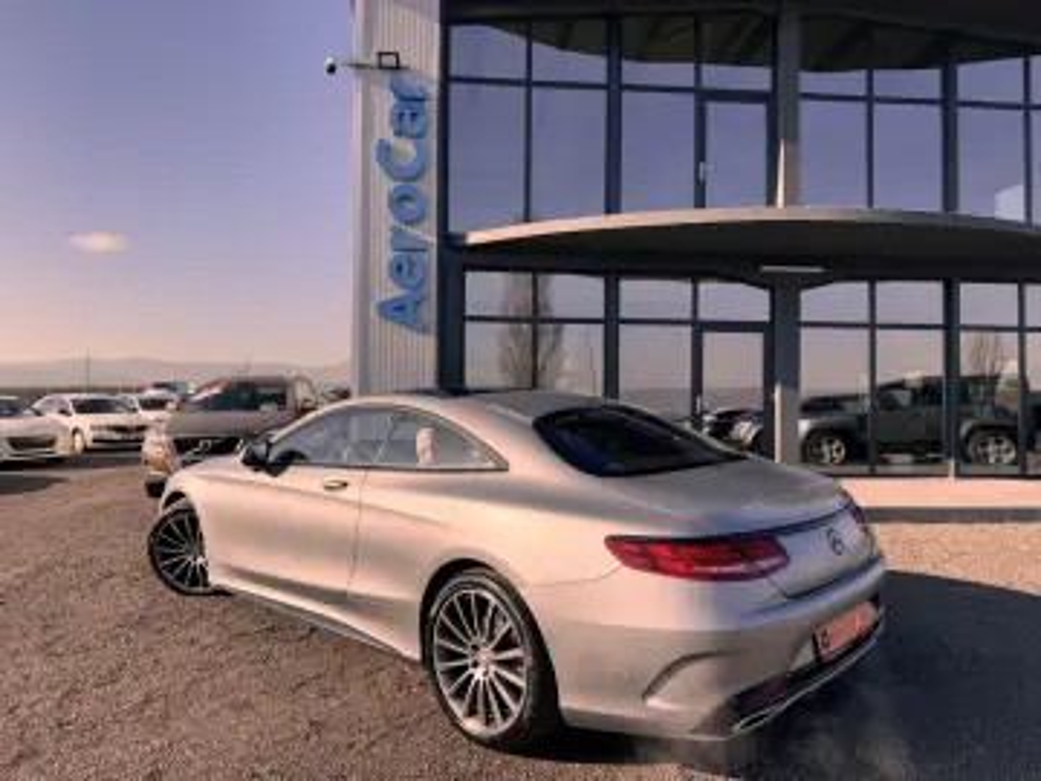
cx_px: 520
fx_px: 722
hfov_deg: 71.6
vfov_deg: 56.8
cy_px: 390
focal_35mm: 24
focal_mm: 6.76
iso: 80
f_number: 1.78
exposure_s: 1/4049
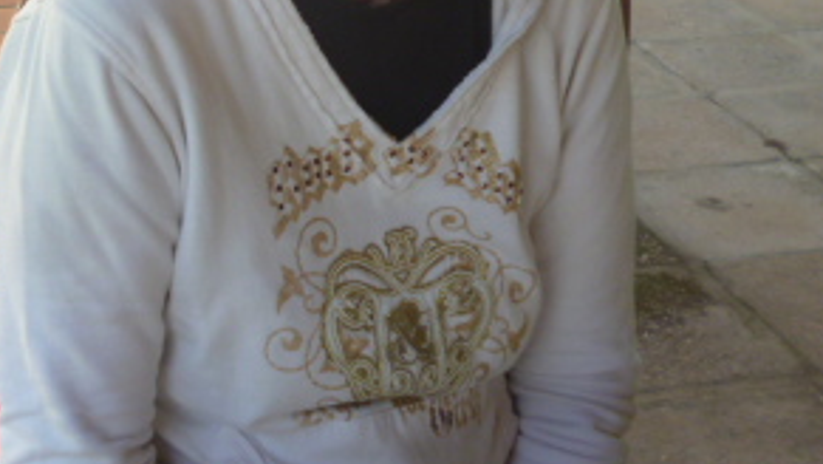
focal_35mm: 67
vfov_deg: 17.8
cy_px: 54
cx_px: 141
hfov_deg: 30.5
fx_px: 1463
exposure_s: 1/80
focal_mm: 5
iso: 100
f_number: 3.1
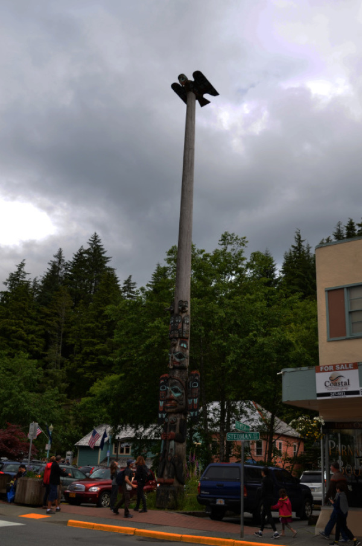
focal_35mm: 36
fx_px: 545
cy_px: 273
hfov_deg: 36.7
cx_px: 181
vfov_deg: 53.2
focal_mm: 24
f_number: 8
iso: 100
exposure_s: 1/250
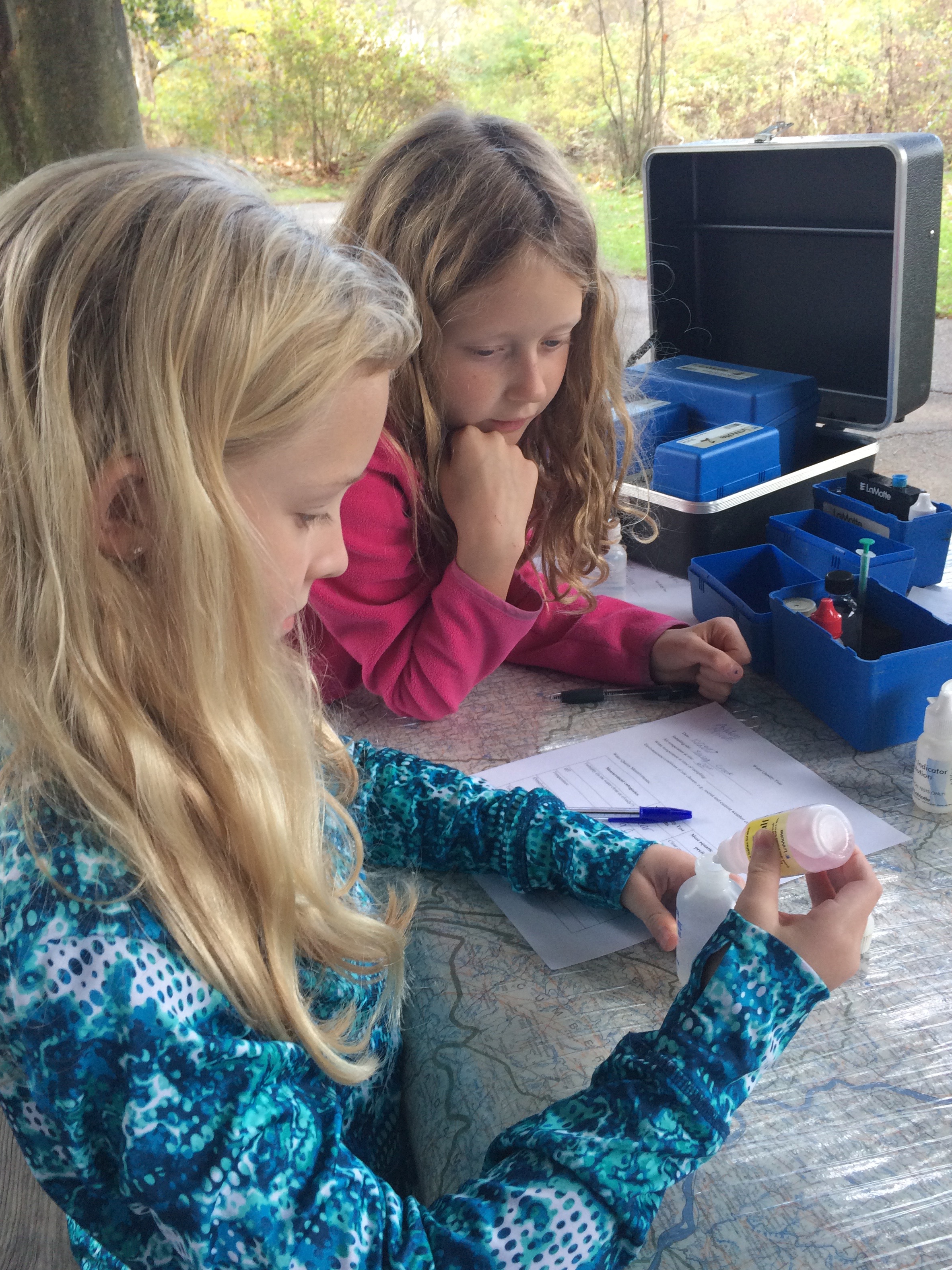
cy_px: 624
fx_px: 1100
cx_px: 463
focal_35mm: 30
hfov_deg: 46.8
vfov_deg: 60.0
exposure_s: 1/30
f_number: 2.2
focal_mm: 4.15
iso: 100
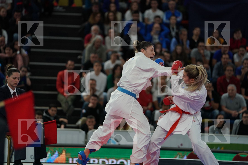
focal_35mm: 200
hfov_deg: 10.3
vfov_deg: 6.9
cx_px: 124
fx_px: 1378
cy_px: 82
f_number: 2.8
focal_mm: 200
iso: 1250
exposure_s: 1/1000
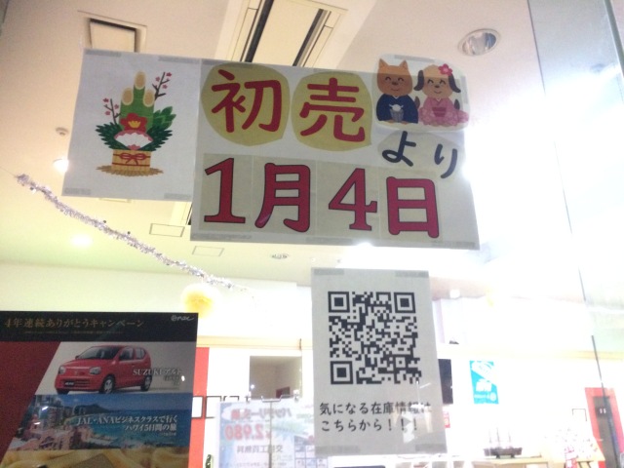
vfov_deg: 48.2
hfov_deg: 61.7
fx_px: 523
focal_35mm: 29
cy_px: 234
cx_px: 312
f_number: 2.2
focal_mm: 4.15
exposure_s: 1/15
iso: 500
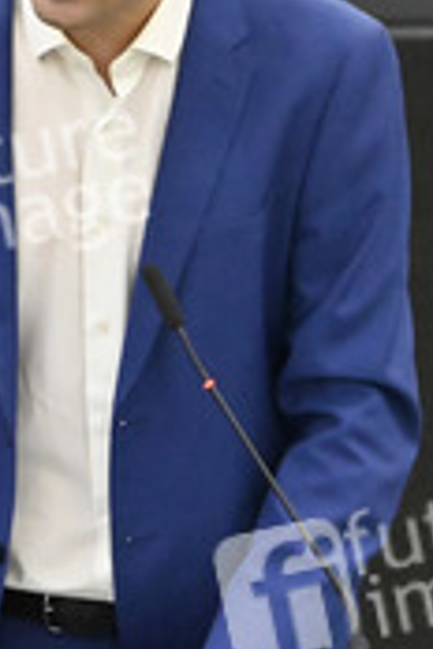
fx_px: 24841
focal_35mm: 1377
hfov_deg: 1.0
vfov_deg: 1.5
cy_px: 388
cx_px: 69
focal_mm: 600
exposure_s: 1/640
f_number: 6.3
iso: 10000
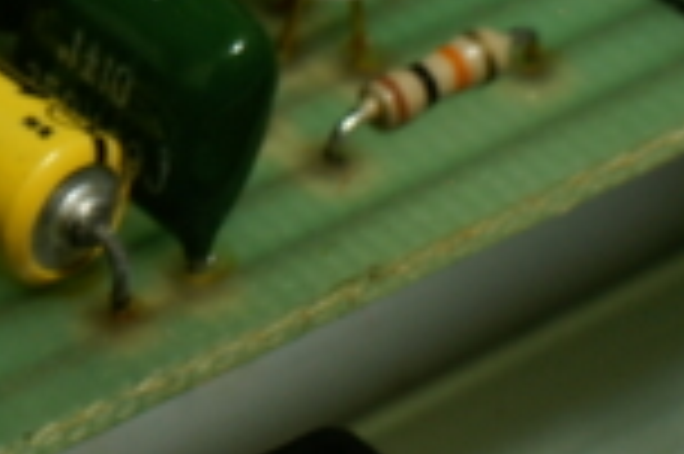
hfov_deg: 7.4
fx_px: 5231
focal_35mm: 276
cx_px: -310
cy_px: -225
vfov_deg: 4.9
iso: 200
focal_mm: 35
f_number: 8
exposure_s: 1/2
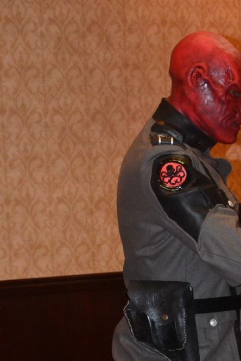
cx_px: 194
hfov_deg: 12.5
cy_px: 299
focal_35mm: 109
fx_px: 1094
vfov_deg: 18.5
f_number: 7.1
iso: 3200
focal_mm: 42
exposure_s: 1/60
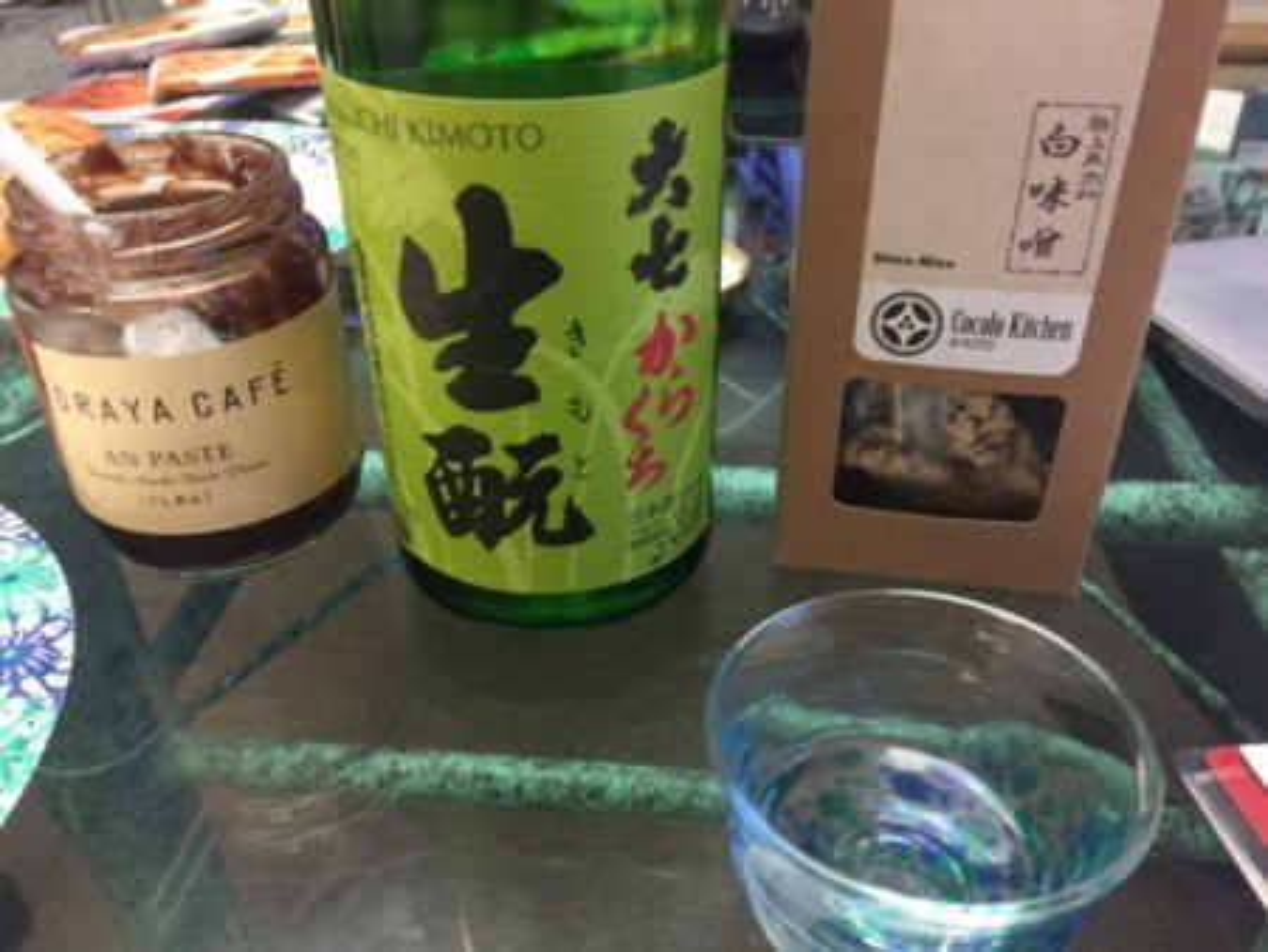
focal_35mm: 29
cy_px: 476
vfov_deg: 48.3
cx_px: 634
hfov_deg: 61.6
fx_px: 1063
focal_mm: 4.15
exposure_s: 1/15
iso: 100
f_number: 2.2
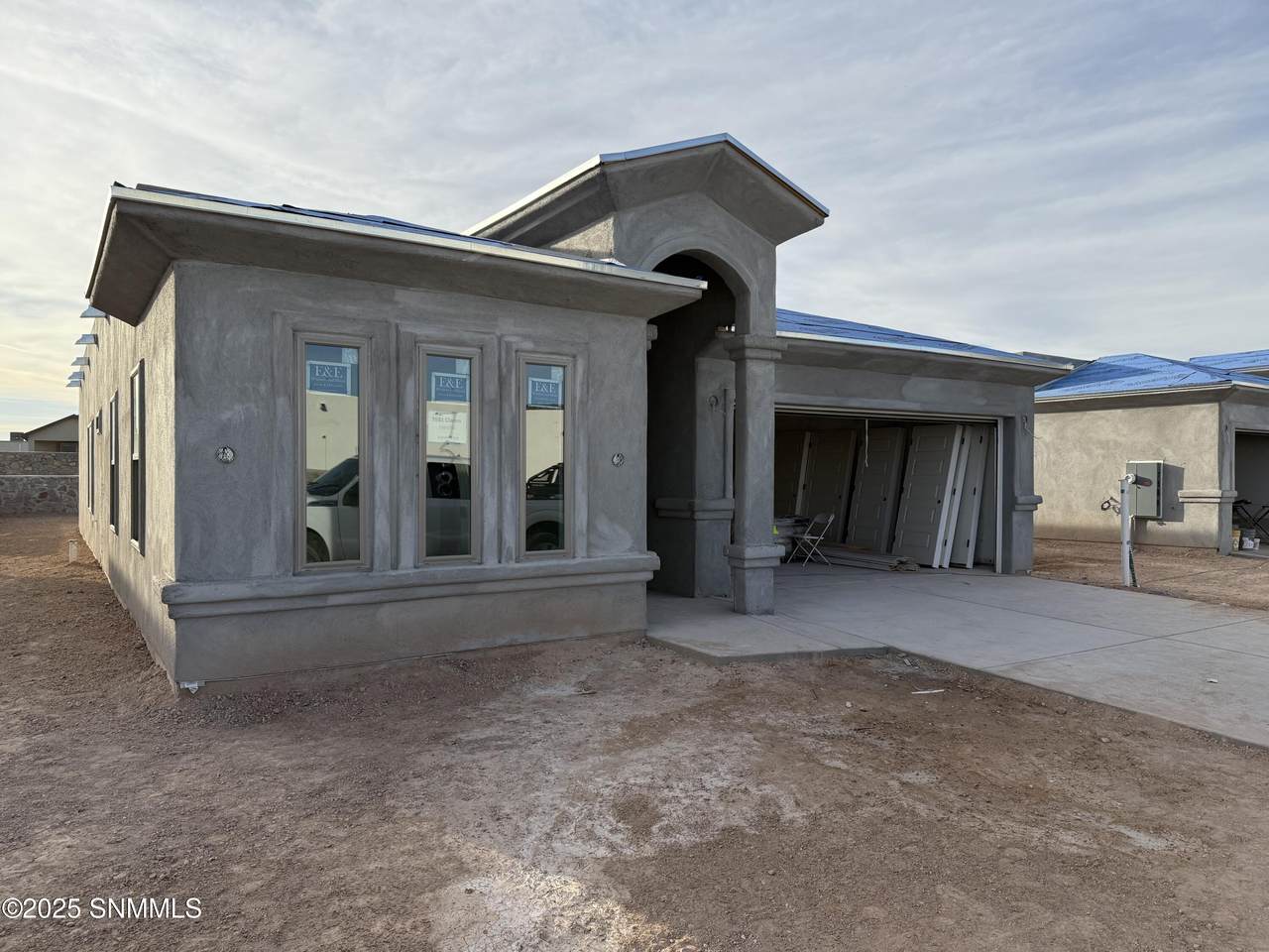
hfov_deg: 71.6
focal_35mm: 24
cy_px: 476
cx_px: 634
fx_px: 880
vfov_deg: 56.8
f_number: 1.78
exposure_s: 1/3953
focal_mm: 6.76
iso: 100
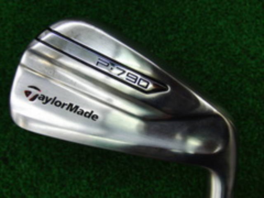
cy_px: 99
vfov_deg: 38.7
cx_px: 132
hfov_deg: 50.1
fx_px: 282
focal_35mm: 37
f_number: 3.6
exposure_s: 1/80
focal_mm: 6.42
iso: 200
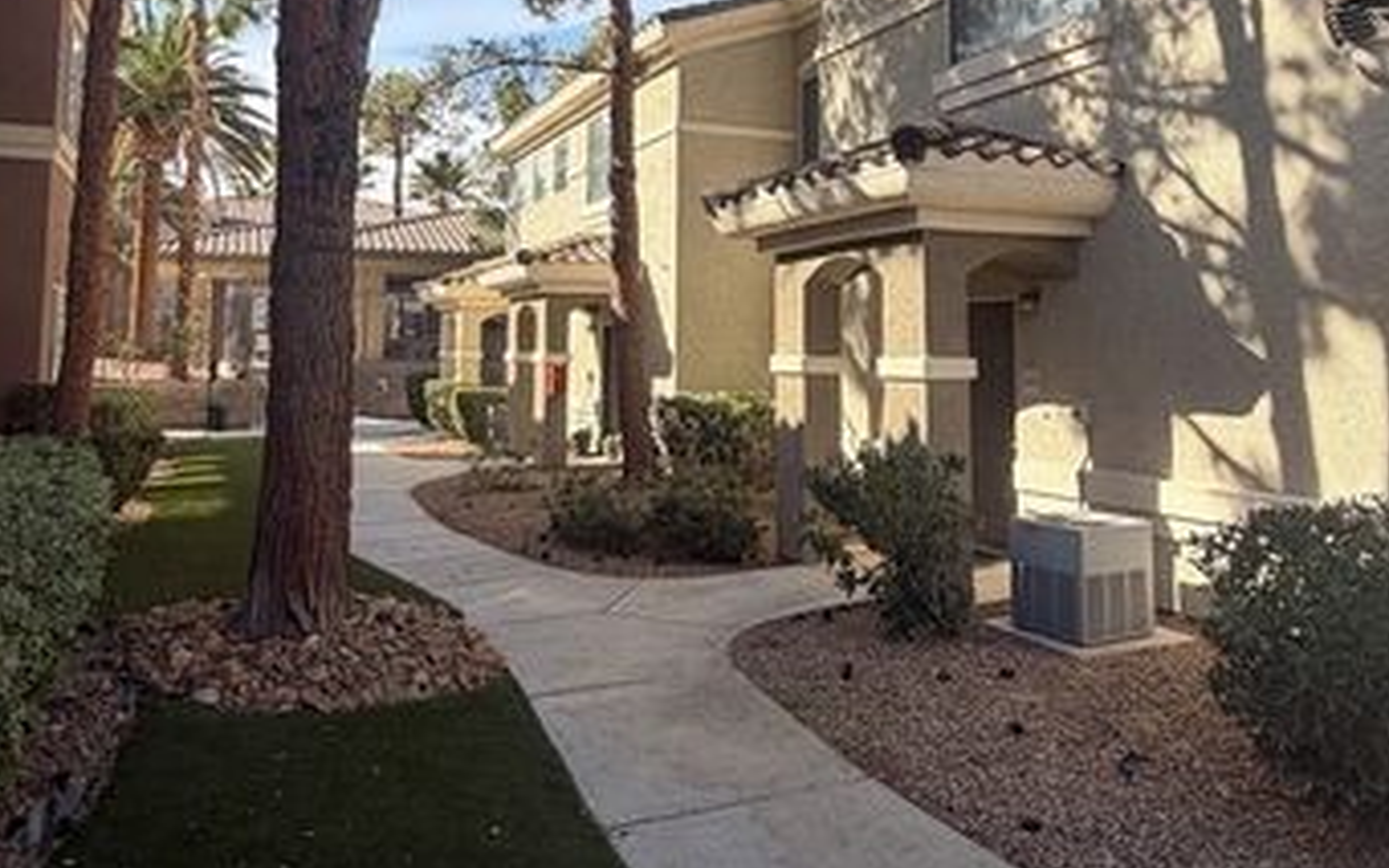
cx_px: 745
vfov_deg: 42.2
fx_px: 1098
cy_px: 251
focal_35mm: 29
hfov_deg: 64.6
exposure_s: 1/502
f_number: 2.2
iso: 50
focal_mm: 2.22
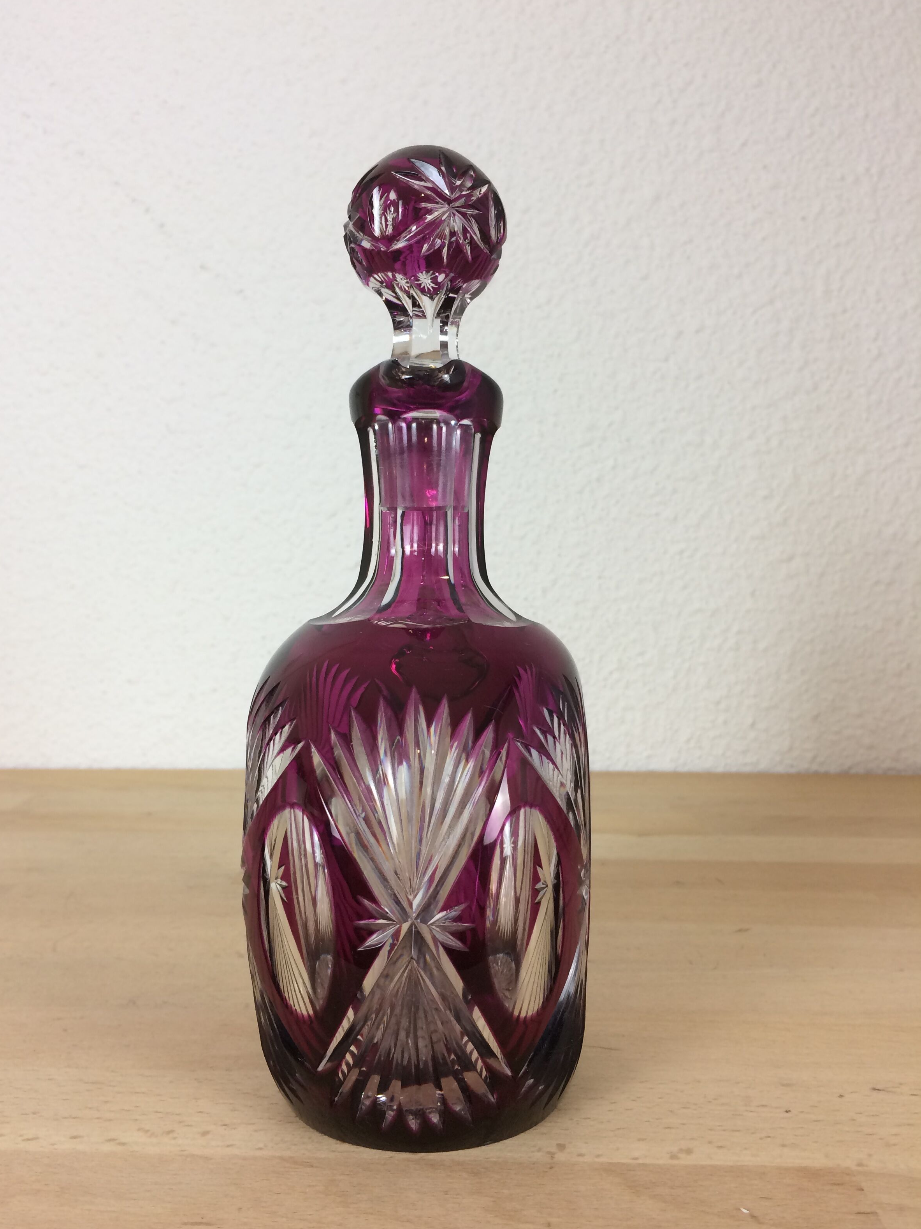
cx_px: 449
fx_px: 1064
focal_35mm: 30
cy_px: 625
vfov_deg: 60.0
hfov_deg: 46.8
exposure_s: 1/33
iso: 40
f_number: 2.2
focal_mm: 4.15
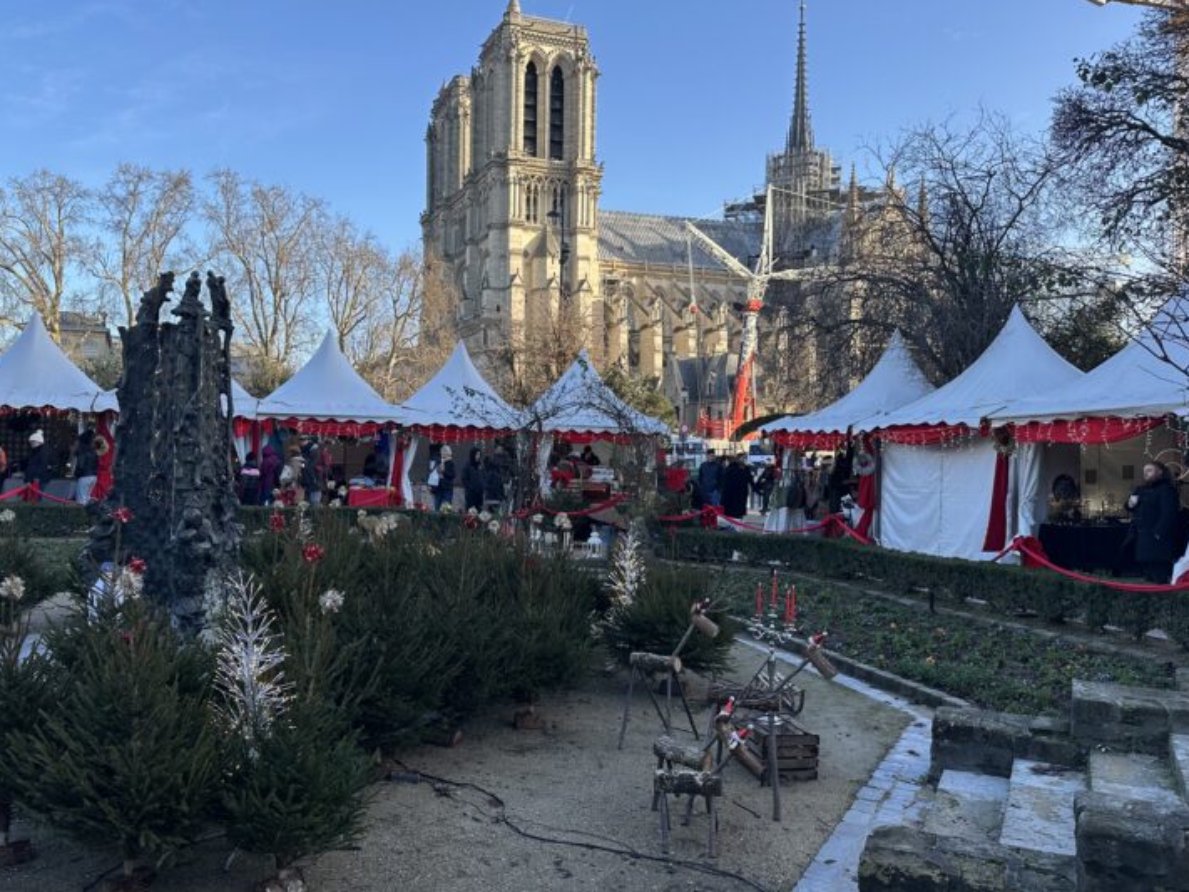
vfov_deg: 51.3
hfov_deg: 65.1
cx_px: 525
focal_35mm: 27
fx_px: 927
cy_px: 445
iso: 80
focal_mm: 6.86
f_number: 1.78
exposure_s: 1/1227
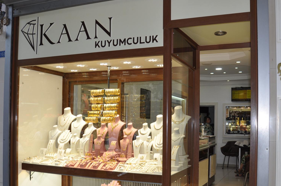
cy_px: 115
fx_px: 304
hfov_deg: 49.6
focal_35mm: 39
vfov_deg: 34.0
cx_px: 135
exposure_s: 1/200
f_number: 5
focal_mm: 18
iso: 200
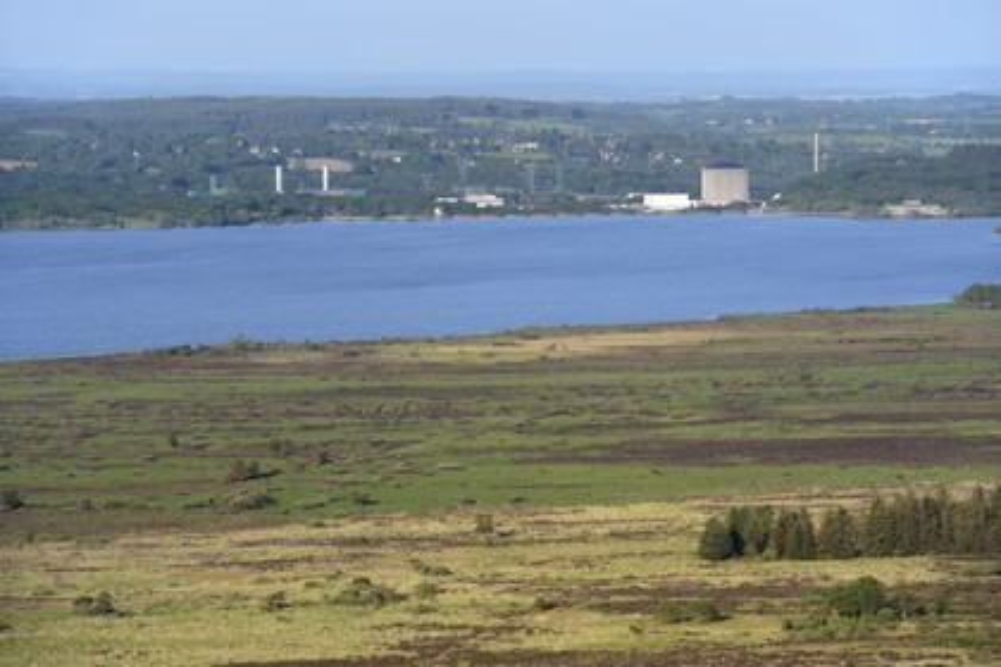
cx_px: 500
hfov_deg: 10.3
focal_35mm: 200
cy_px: 334
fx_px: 5561
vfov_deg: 6.9
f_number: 9
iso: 200
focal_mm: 200
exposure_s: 1/250
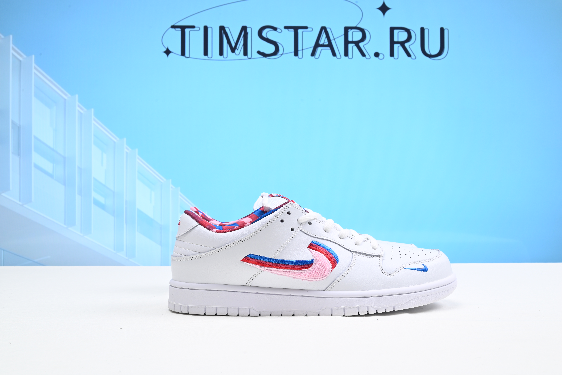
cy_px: 188
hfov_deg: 49.5
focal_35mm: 39
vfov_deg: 34.2
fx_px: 609
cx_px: 281
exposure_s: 1/2
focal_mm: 39
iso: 100
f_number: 16
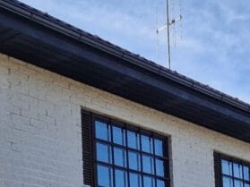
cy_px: 273
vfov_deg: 14.6
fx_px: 686
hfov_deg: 20.5
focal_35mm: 95
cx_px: 179
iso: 50
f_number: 1.8
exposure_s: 1/664
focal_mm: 5.4
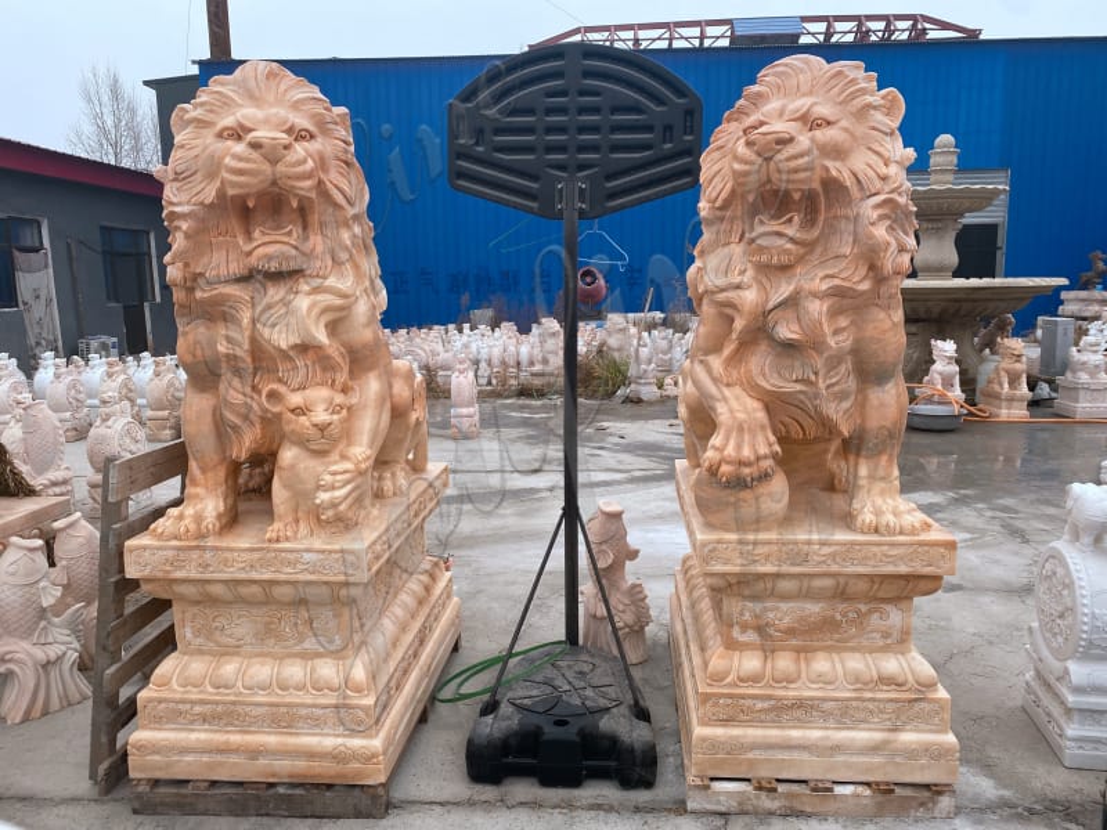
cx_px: 554
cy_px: 415
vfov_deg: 53.1
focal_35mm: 26
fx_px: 831
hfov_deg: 67.3
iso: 50
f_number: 1.8
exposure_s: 1/122
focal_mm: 4.25
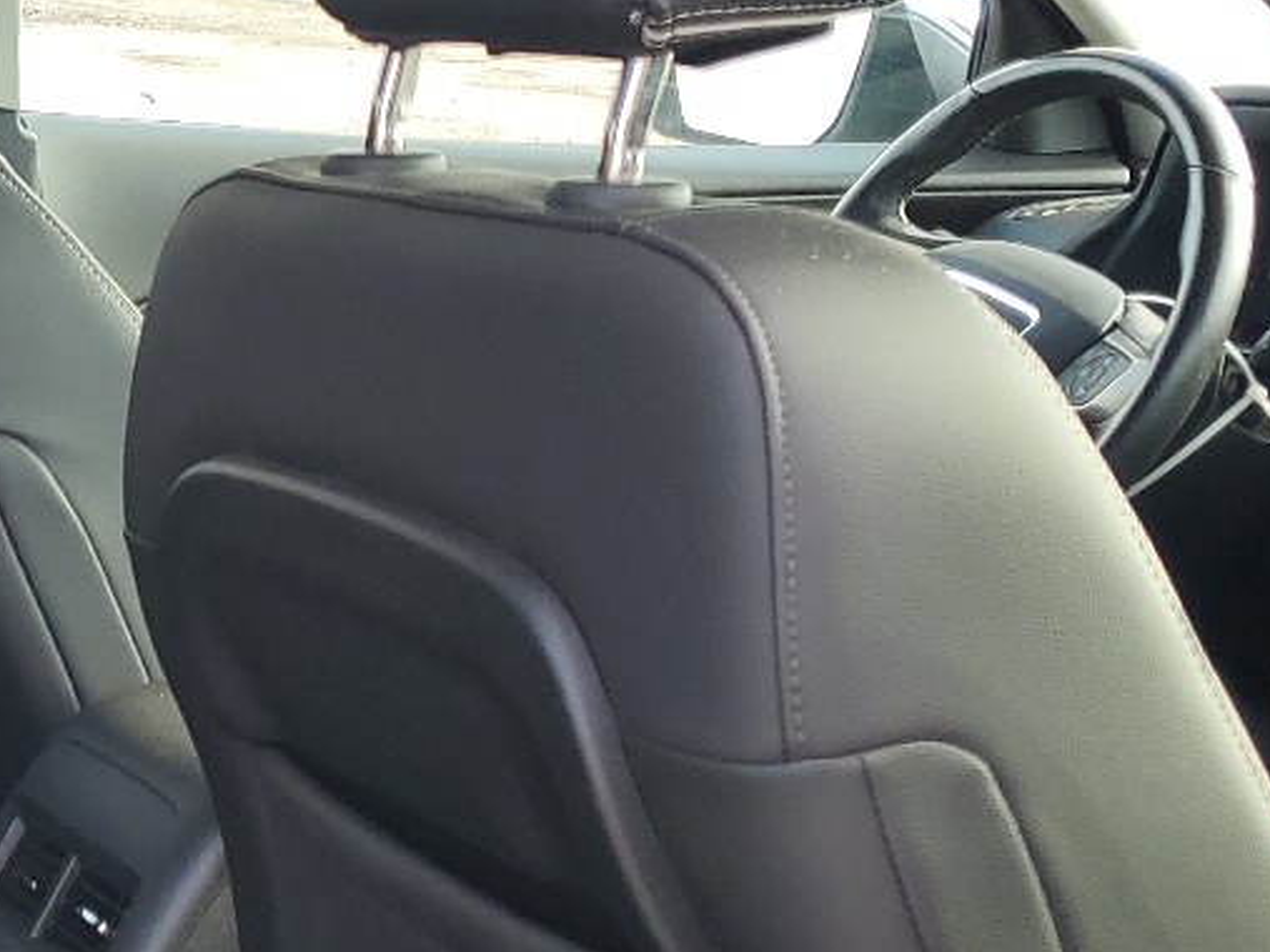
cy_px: 717
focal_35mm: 82
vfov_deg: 17.9
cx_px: -461
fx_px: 3008
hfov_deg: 21.2
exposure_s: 1/185
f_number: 1.5
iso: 50
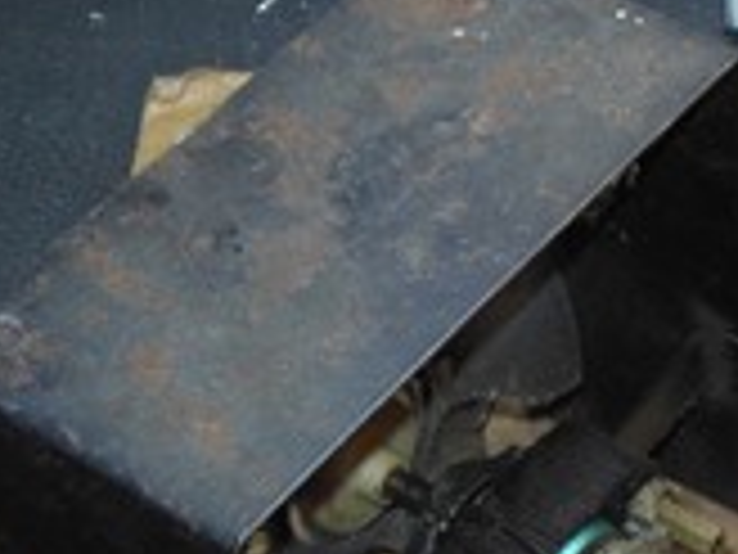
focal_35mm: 104
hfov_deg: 18.2
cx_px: 828
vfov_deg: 13.9
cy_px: 649
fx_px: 2217
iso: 200
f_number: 3.6
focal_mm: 6.8
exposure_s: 1/30
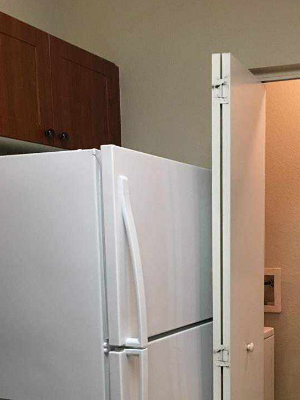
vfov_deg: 38.3
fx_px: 554
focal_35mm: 48
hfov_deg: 29.6
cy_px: 316
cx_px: 241
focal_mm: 4.15
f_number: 2.2
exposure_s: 1/15
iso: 100
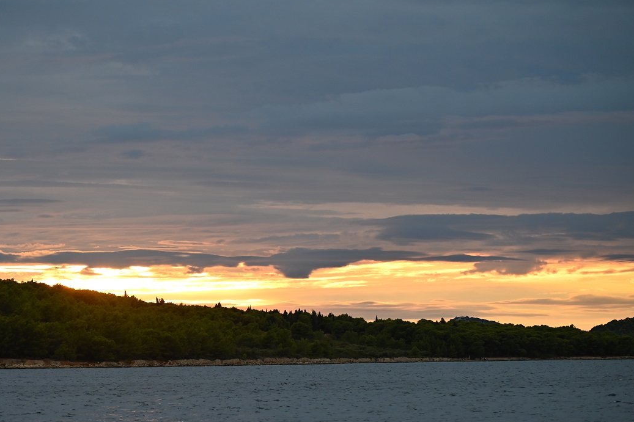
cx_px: 257
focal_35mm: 153
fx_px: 2694
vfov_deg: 9.0
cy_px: 231
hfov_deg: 13.4
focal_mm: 122
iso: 400
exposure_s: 1/320
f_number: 4.8
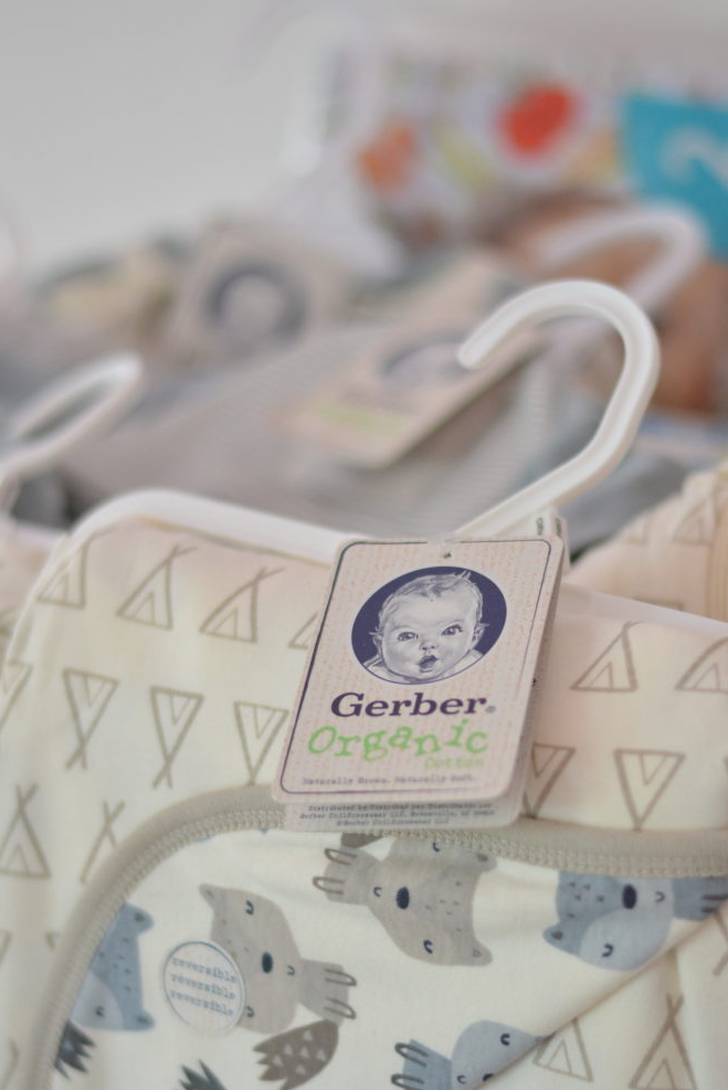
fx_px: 2757
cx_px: 401
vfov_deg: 22.3
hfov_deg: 15.0
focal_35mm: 91
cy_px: 644
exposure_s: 1/250
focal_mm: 50
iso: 1000
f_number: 1.8
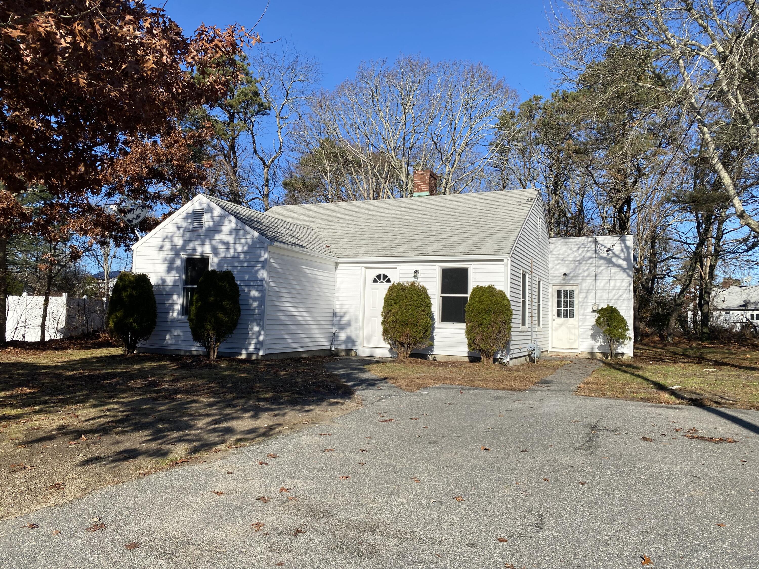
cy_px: 284
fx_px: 570
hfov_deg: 67.3
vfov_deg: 53.1
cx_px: 380
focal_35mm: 26
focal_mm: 4.25
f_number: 1.8
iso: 32
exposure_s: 1/3300
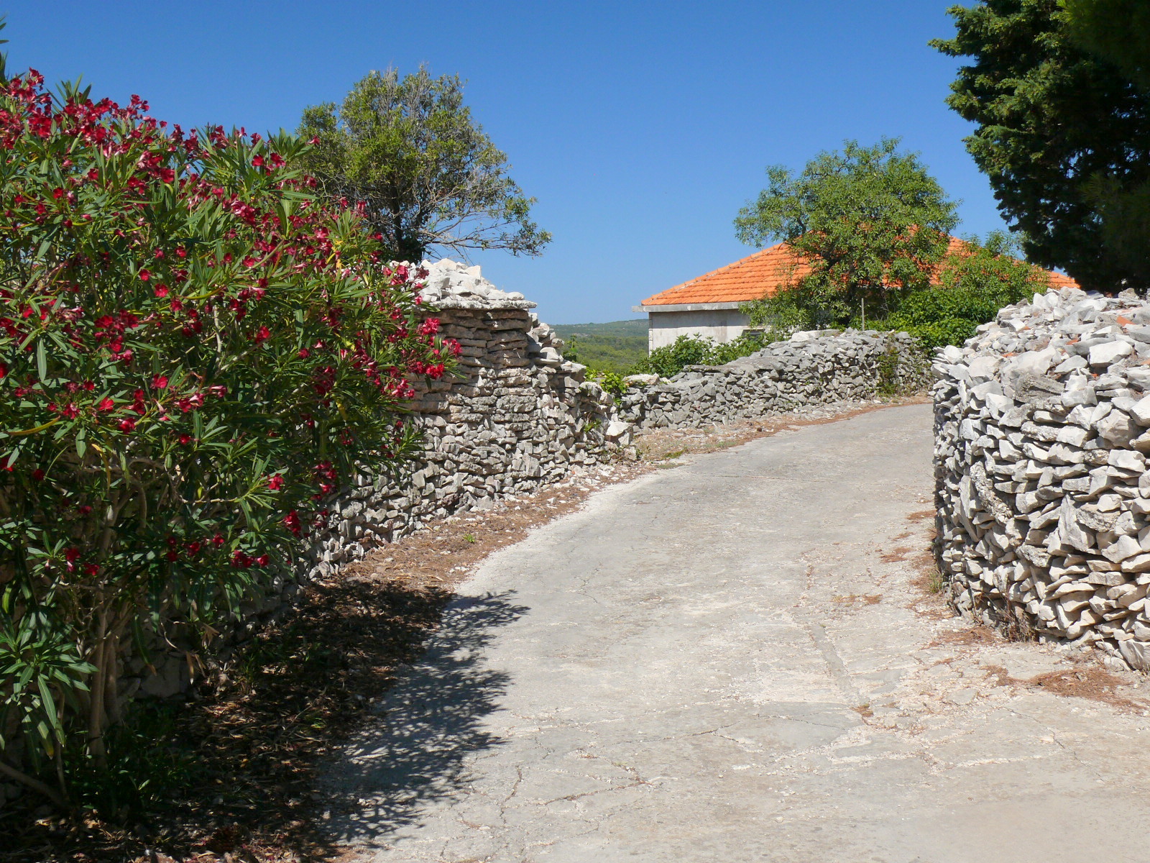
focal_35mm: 46
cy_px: 432
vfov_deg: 31.5
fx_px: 1528
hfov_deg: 41.2
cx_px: 575
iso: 100
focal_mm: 8.7
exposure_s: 1/250
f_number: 5.6
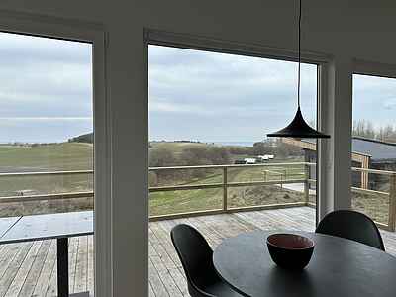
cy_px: 148
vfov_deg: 56.8
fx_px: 275
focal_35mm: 24
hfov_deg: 71.6
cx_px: 198
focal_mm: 6.86
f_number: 1.78
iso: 80
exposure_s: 1/1393
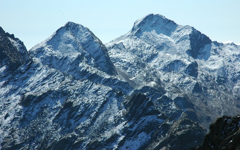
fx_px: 707
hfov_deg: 19.3
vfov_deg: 12.1
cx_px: 119
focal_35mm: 108
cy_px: 71
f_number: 11
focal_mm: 70
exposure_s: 1/400
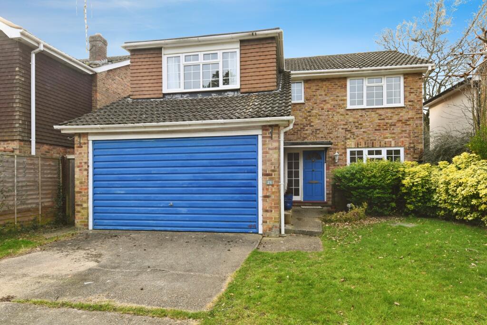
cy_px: 162
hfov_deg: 100.4
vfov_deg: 77.3
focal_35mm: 15
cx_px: 244
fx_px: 203
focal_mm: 15
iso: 800
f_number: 13
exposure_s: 1/250
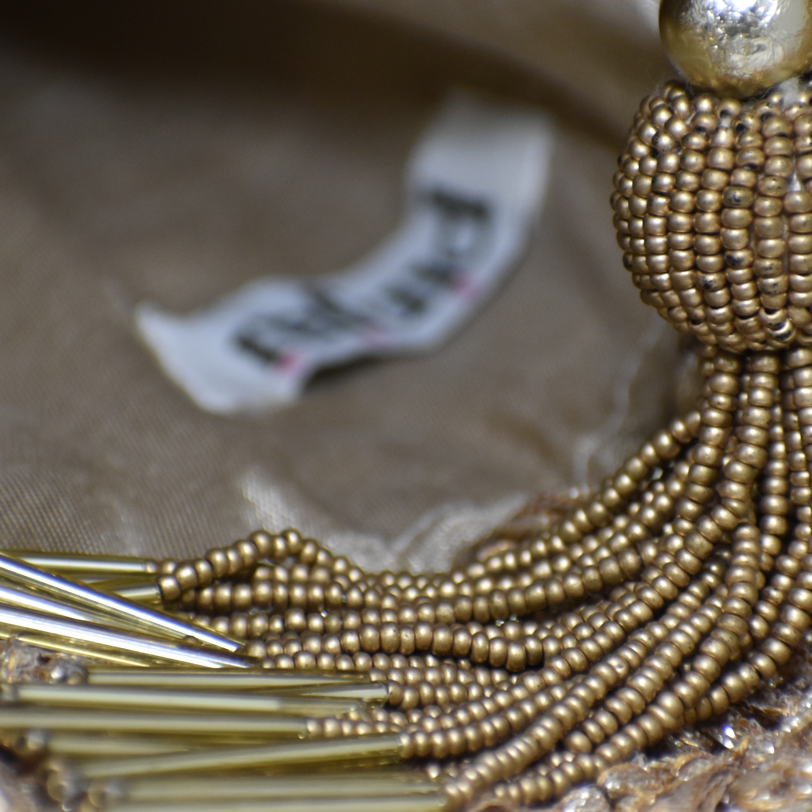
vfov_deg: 2.4
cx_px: 429
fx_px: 19135
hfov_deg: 2.4
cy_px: 408
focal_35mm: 721
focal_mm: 300
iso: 1250
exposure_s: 1/125
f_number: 6.3
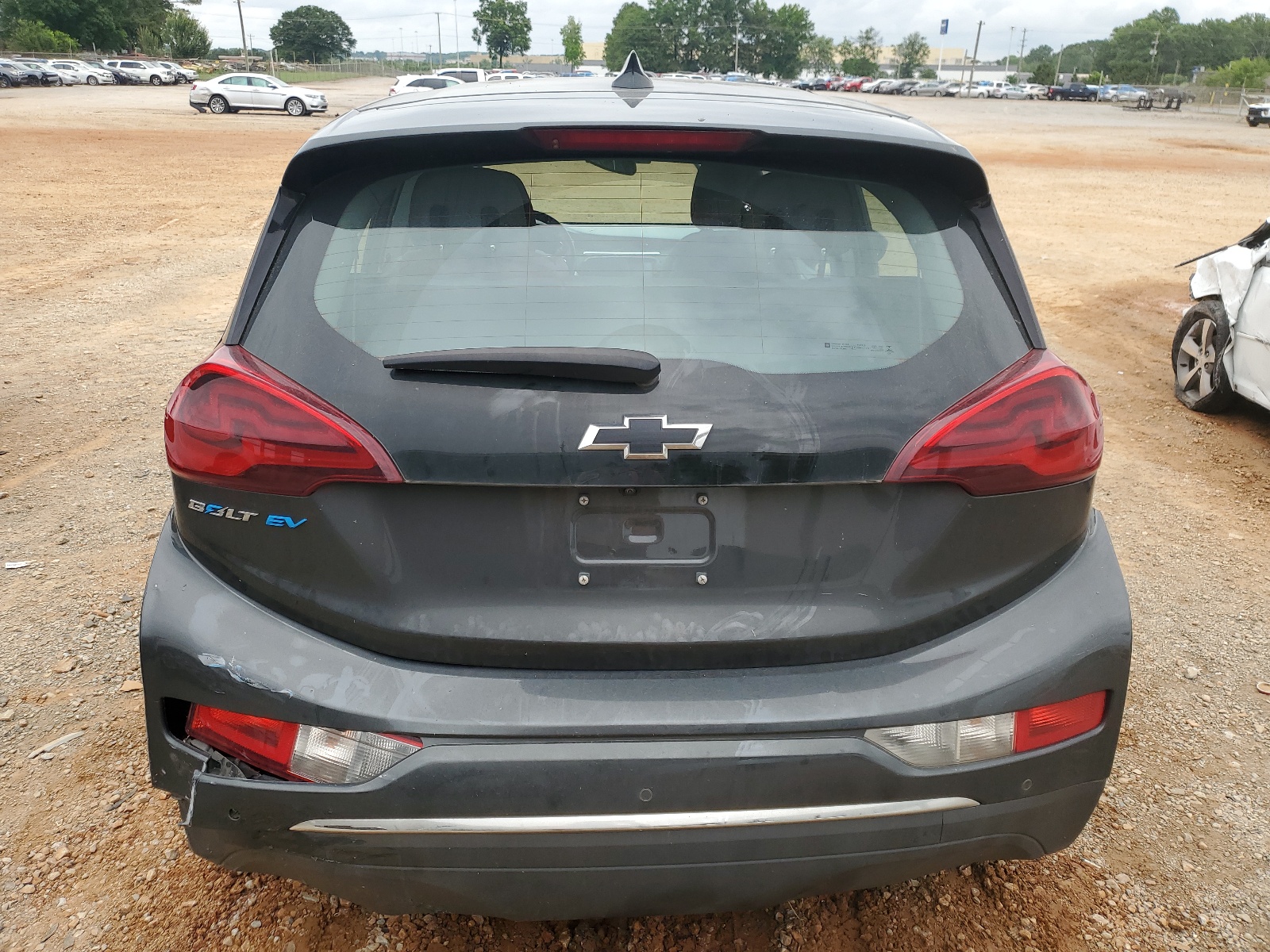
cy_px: 476
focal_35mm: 26
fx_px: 954
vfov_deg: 53.1
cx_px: 635
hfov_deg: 67.3
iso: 50
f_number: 1.5
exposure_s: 1/1429
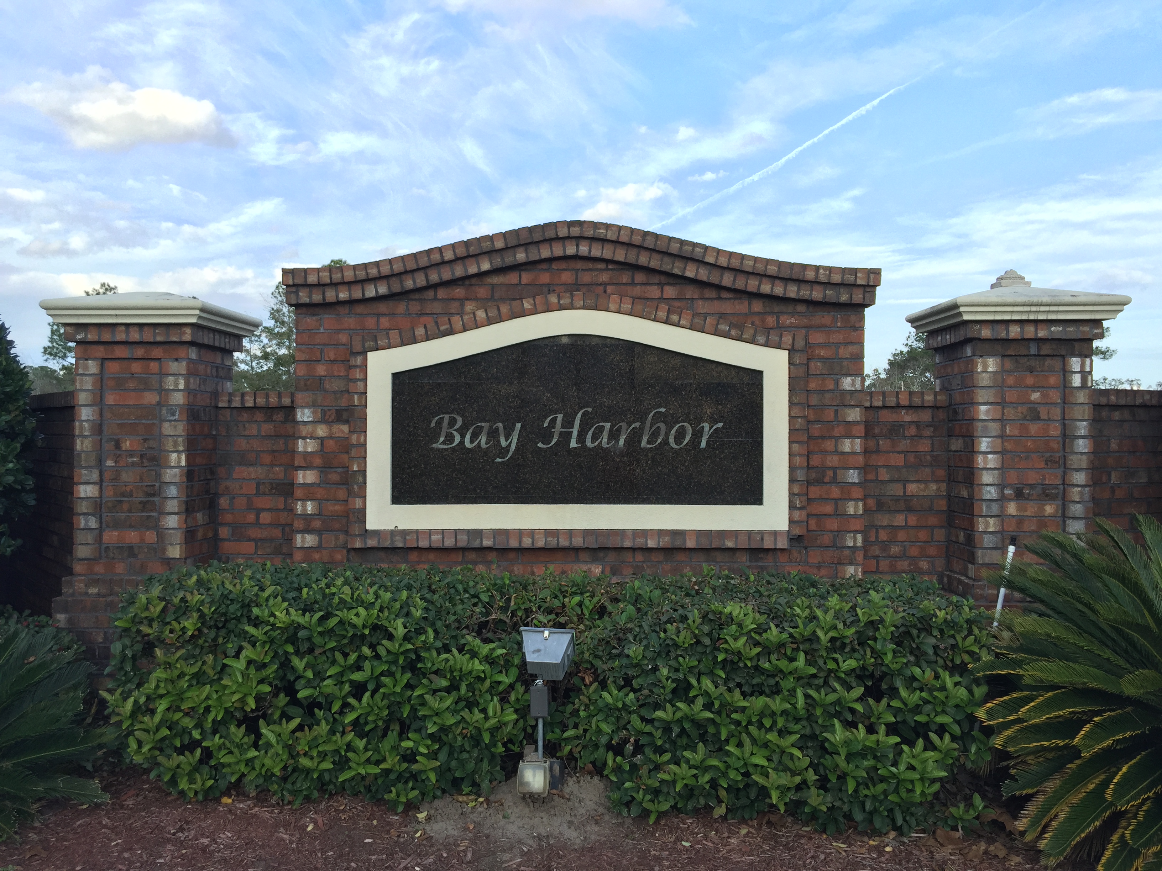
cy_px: 436
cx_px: 581
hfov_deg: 61.7
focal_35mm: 29
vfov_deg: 48.2
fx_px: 973
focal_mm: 4.15
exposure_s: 1/565
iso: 32
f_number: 2.2
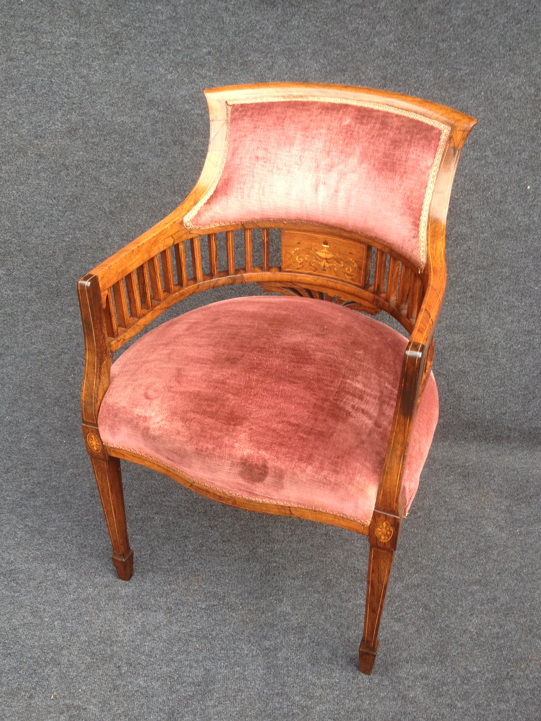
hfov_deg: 40.7
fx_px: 729
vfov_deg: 52.6
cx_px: 270
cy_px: 360
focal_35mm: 35
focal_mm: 4.28
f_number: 2.4
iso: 50
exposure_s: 1/135
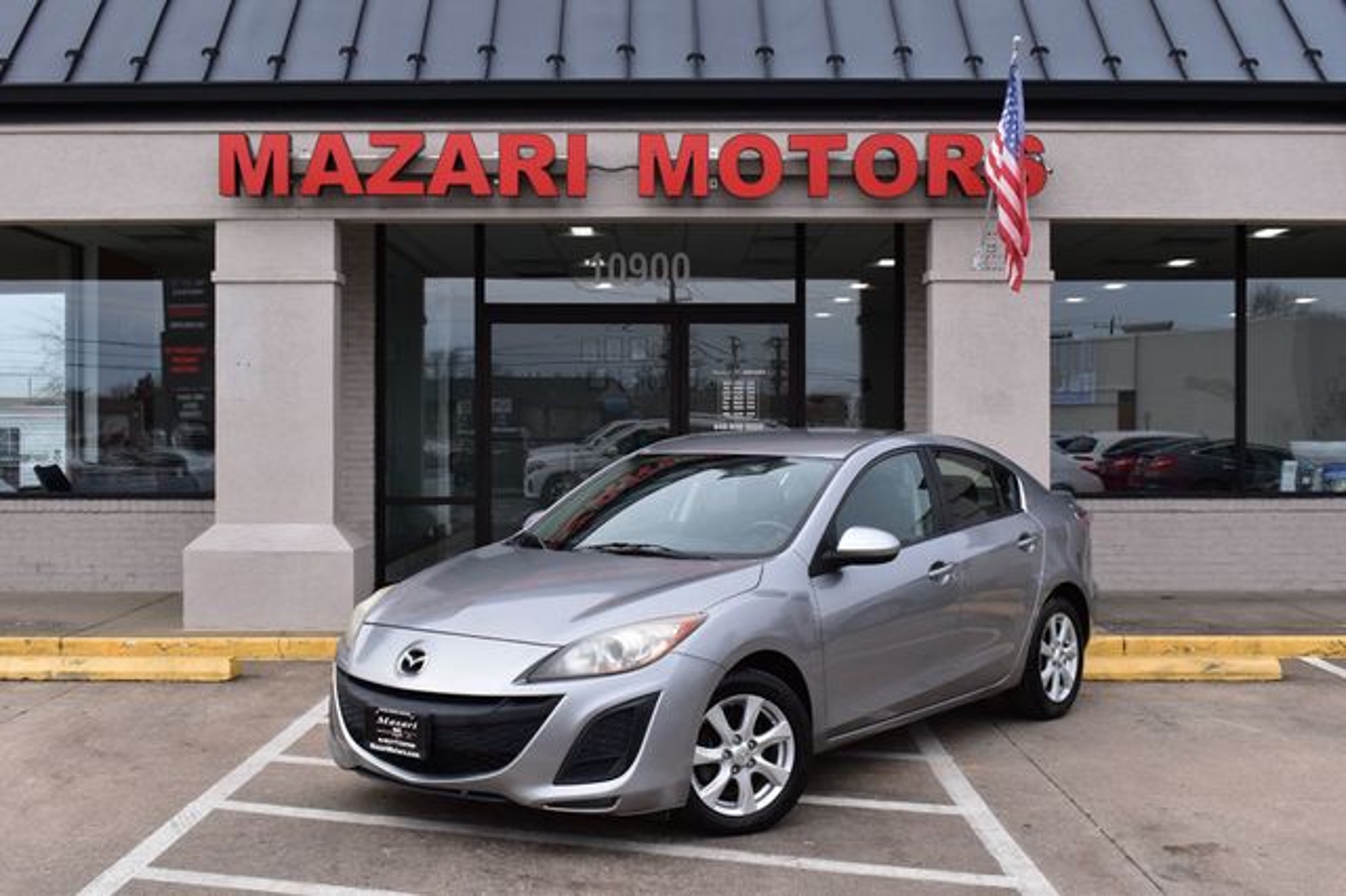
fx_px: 1569
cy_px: 448
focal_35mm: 42
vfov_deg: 31.9
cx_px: 673
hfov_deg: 46.4
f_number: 11
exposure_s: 1/400
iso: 400
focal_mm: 28
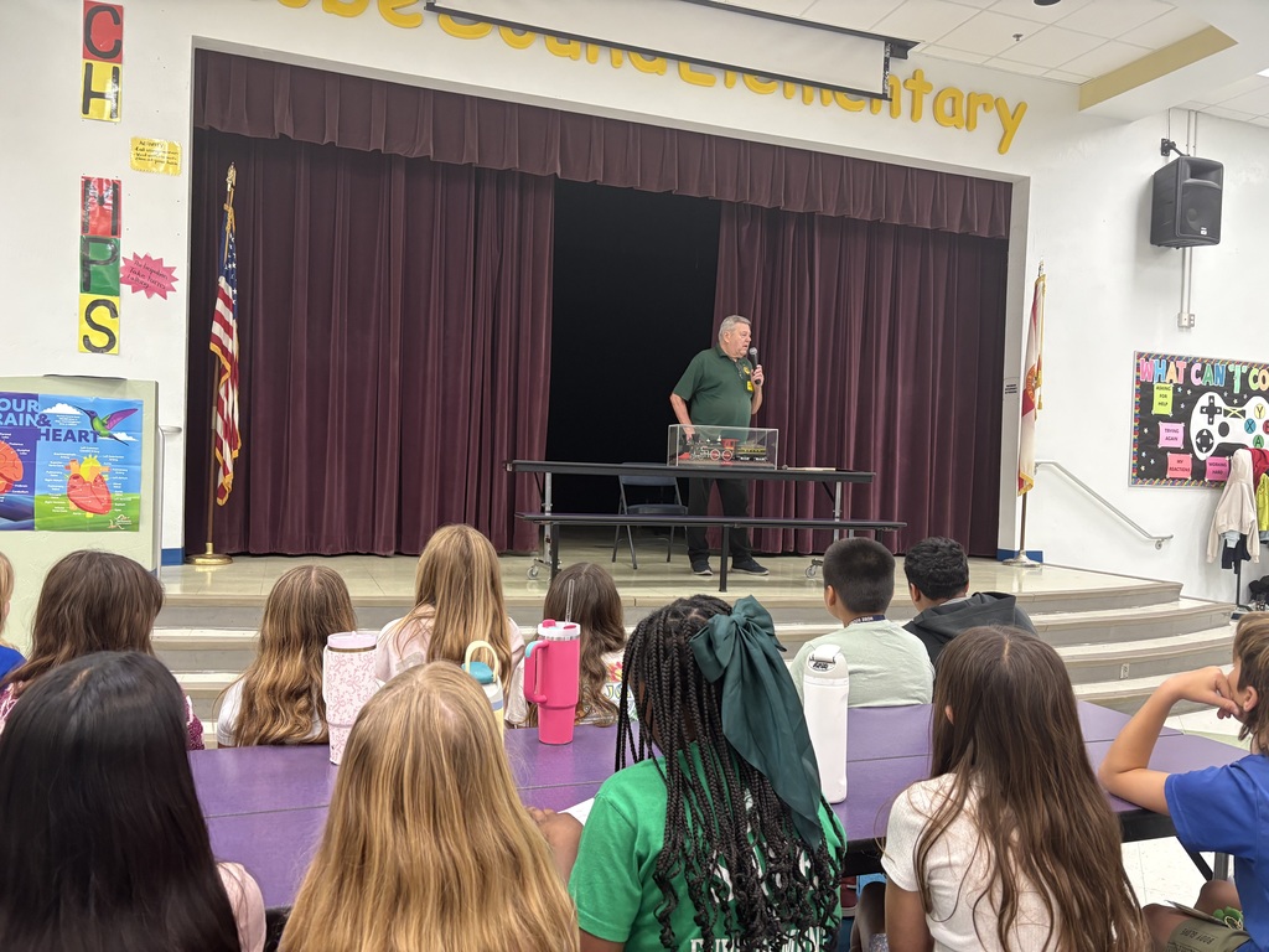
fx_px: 953
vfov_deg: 53.1
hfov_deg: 67.3
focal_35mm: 26
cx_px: 634
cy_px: 476
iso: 160
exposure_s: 1/60
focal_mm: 5.96
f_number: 1.6
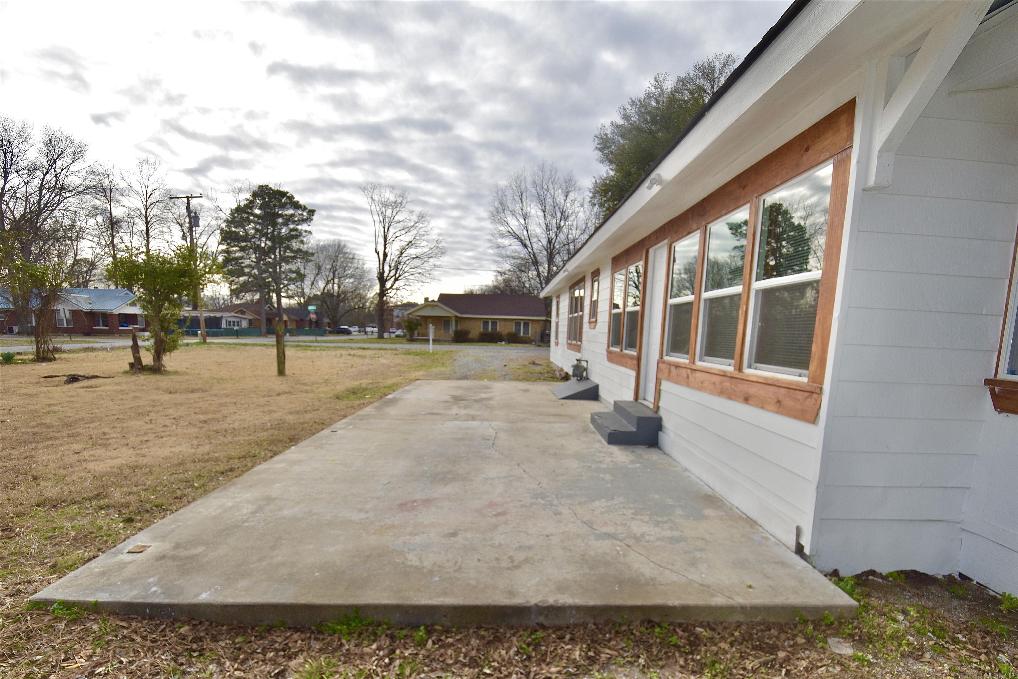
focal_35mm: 15
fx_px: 424
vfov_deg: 77.3
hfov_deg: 100.4
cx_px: 509
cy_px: 340
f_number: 11
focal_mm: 10
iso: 100
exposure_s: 1/200
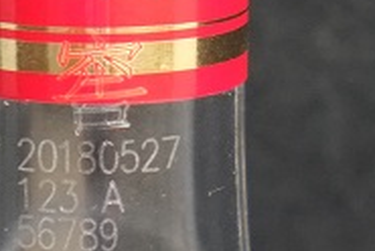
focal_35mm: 329
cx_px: 76
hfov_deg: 6.2
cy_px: 142
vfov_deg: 4.2
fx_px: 3433
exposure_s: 1/85
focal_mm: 55
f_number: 4.5
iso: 3200
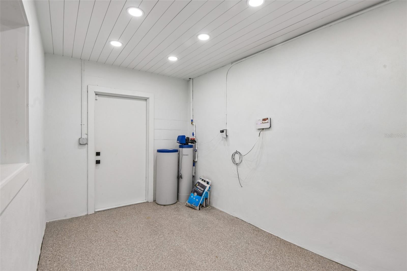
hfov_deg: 96.7
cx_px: 204
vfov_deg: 73.7
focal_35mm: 16
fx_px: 181
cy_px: 136
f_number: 8
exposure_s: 1/50
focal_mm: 16
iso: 400
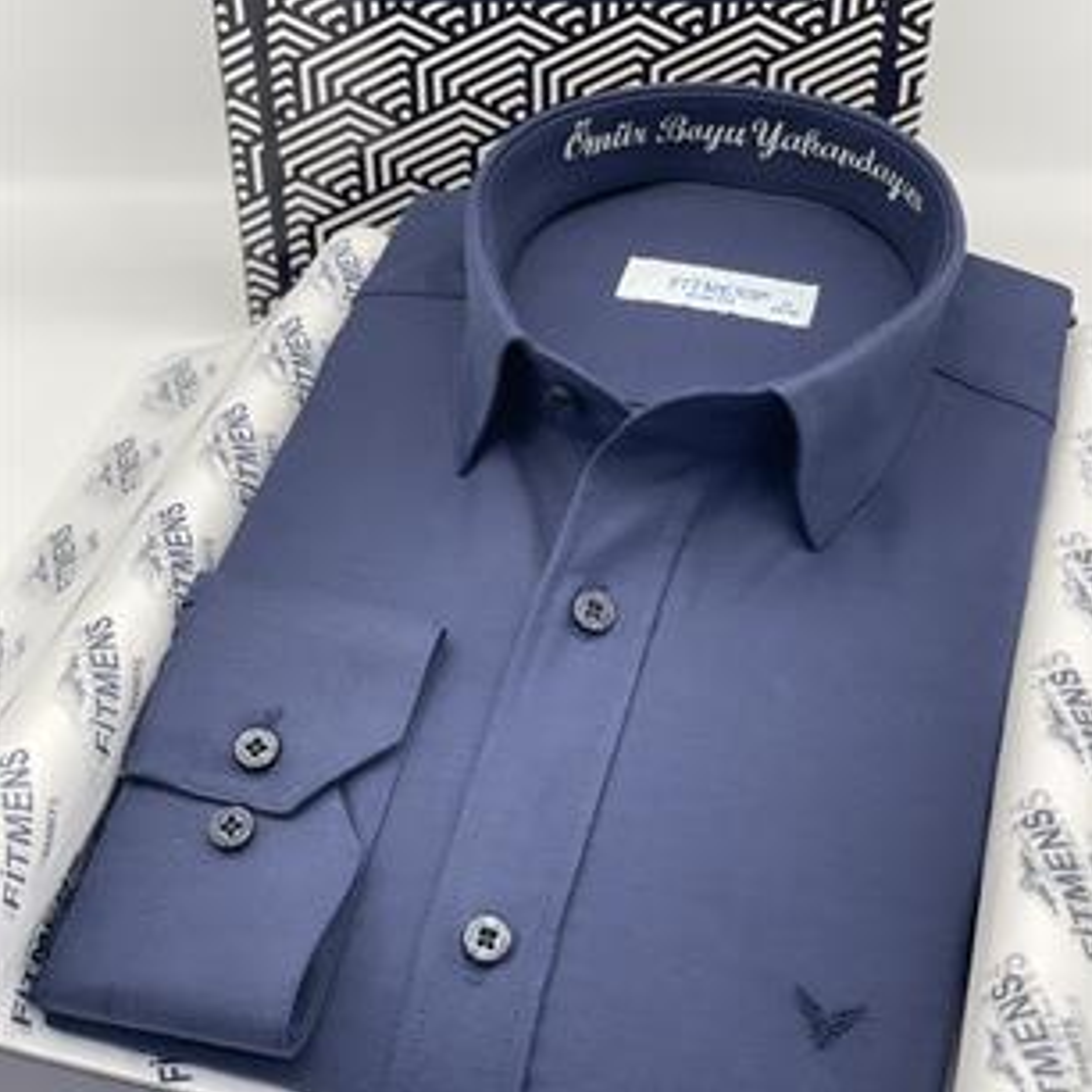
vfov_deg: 27.7
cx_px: 550
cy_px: 462
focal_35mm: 62
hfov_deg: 27.7
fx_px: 2213
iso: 50
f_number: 2
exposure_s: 1/100
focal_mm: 6
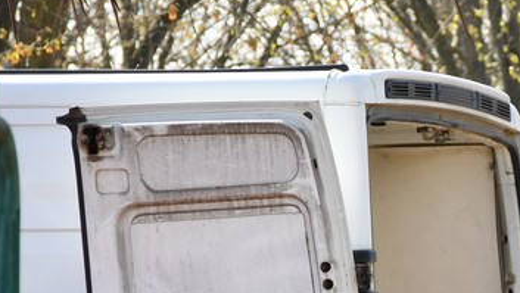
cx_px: 628
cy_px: 494
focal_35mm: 410
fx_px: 5656
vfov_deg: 3.0
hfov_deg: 5.2
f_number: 5.6
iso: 400
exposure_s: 1/500
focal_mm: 90
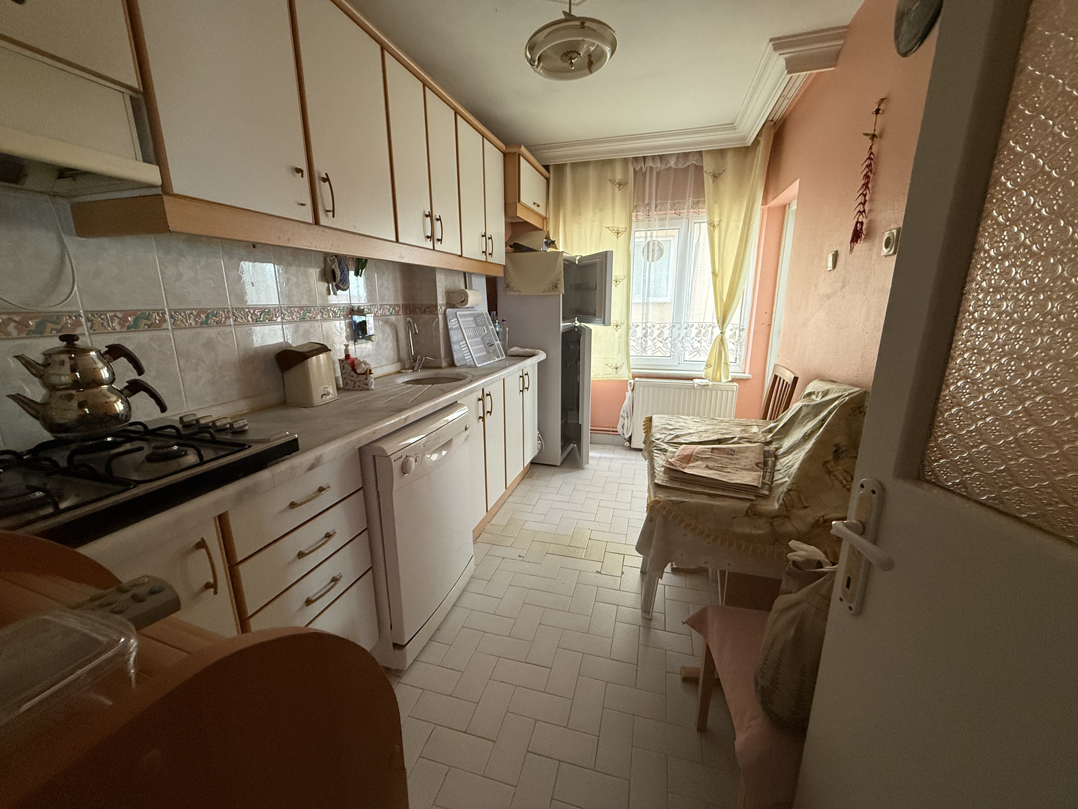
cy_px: 404
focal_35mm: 14
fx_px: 436
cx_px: 539
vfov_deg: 85.7
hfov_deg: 102.1
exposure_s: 1/93
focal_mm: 2.22
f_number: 2.2
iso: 400
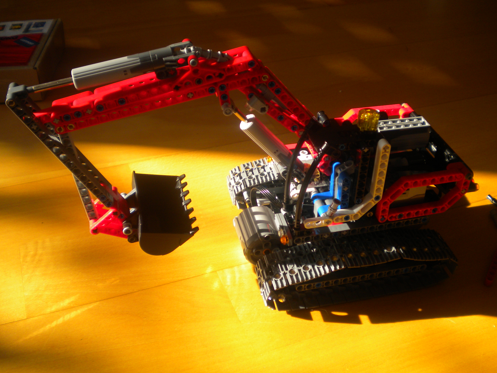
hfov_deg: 49.0
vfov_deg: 37.7
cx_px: 261
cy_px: 184
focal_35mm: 38
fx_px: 546
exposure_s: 1/148
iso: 80
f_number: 3.1
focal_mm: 6.3
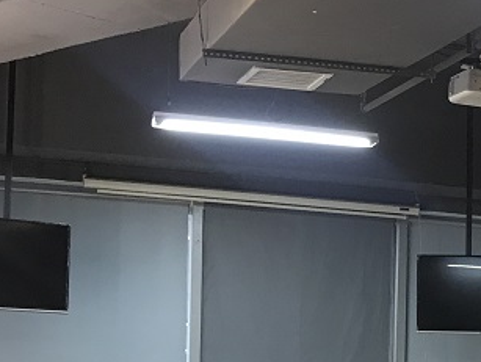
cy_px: 396
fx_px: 1308
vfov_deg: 15.4
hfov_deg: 20.1
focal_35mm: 94
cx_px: 498
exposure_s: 1/20
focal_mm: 3.99
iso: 40
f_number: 1.8
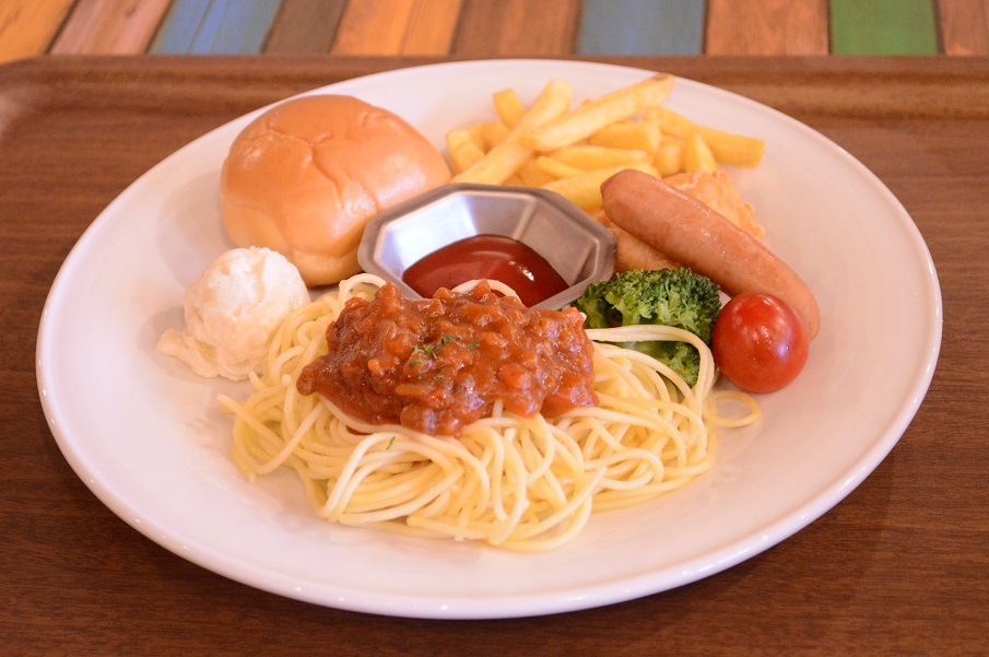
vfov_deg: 18.9
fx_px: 1975
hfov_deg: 28.1
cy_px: 328
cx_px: 494
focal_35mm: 72
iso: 2800
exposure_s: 1/80
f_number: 5.6
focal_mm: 48
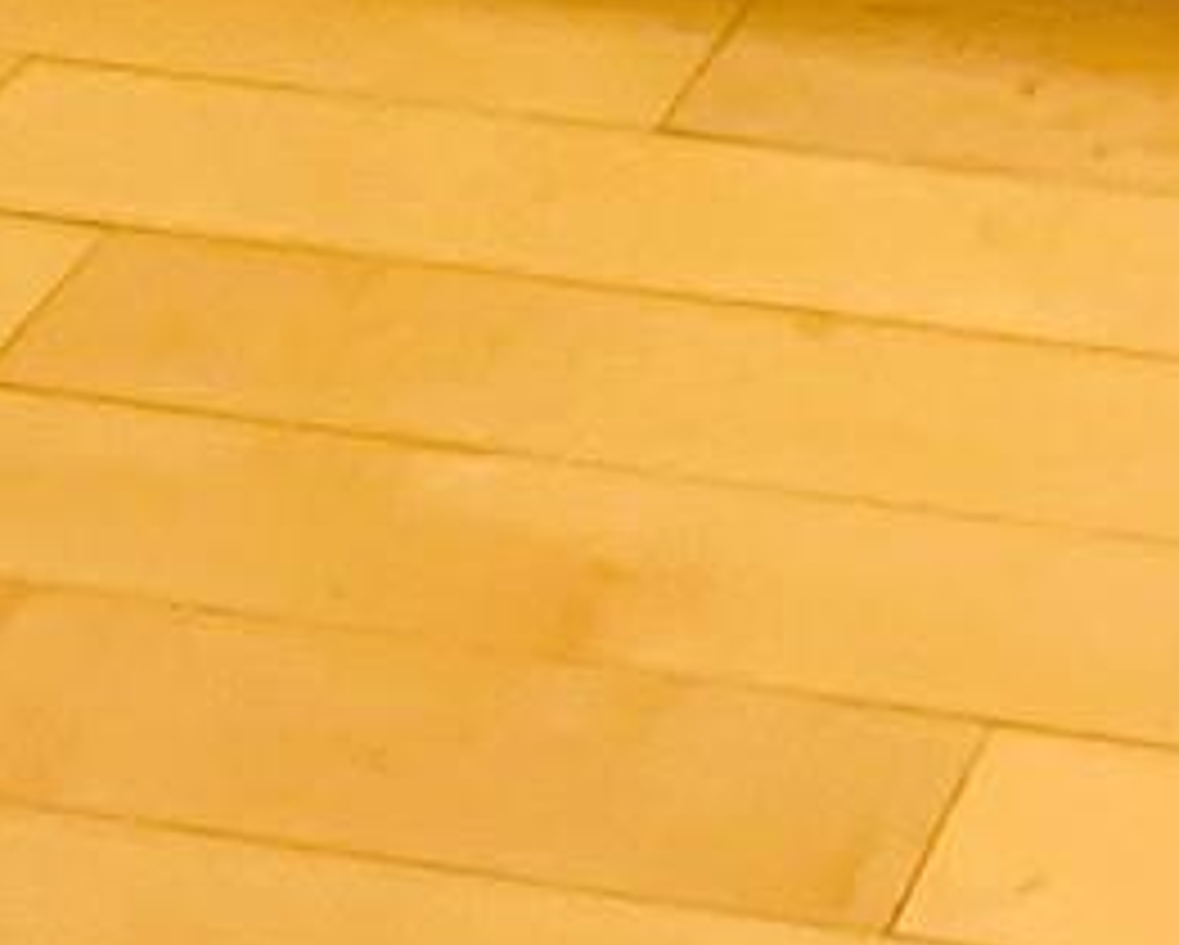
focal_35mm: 99
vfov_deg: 11.9
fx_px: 3457
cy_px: -1454
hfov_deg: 15.9
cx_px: 2223
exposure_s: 1/60
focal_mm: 1.57
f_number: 1.8
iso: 500
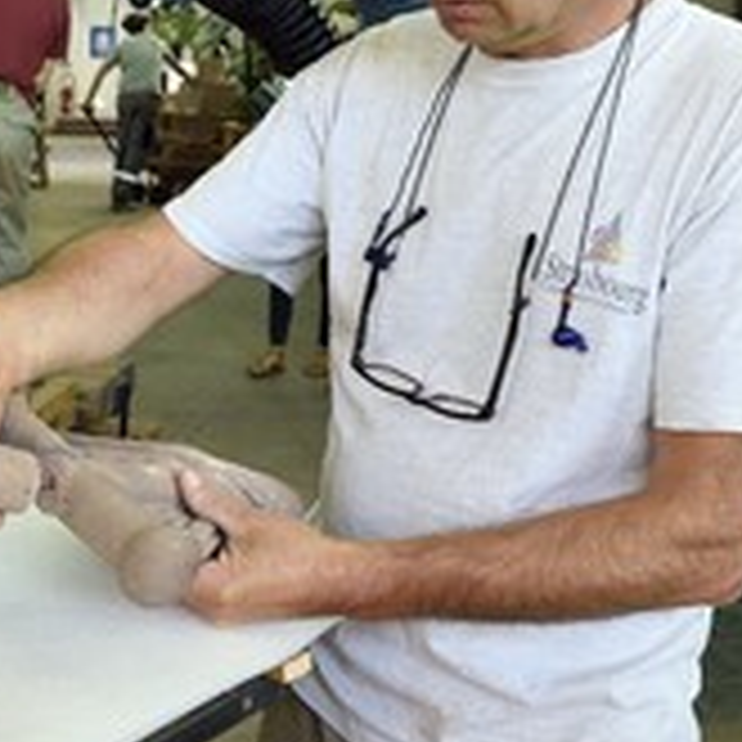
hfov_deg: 32.0
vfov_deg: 32.2
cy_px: 189
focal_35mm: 52
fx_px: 1261
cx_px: 153
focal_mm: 24
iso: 800
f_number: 8
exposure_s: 1/100
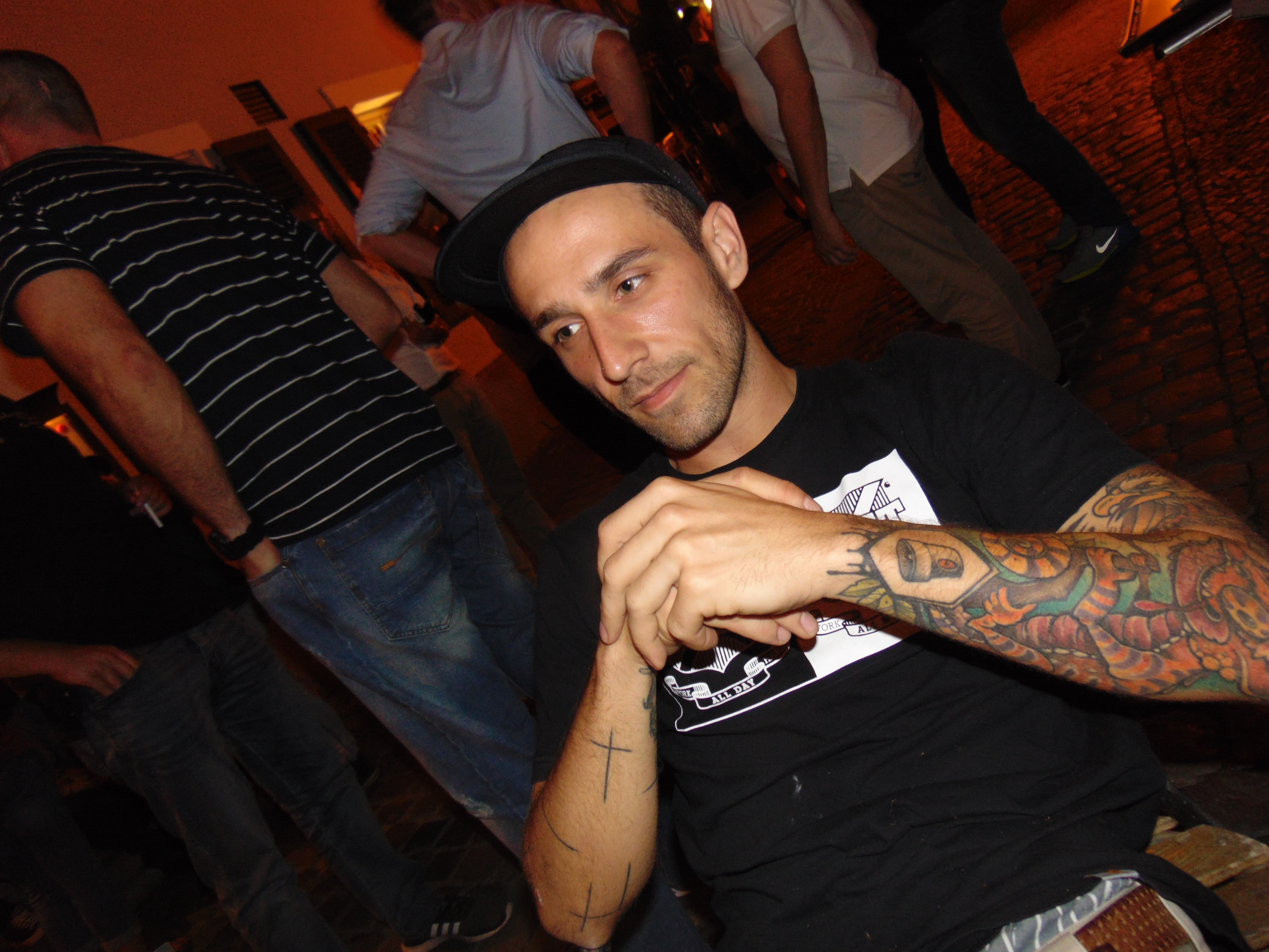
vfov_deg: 54.9
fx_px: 916
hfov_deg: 69.4
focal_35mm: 25
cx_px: 634
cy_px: 476
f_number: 3
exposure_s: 1/8
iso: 200
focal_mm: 4.5
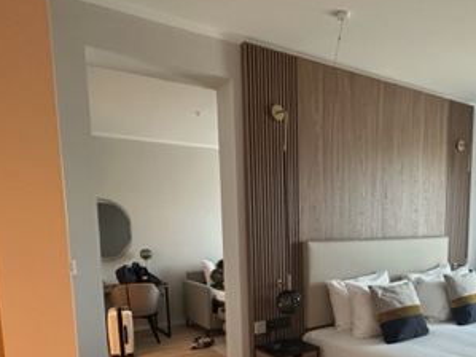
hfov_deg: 59.2
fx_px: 412
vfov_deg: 44.6
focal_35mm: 30
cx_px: 299
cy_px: 282
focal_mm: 2.22
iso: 400
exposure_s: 1/50
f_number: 2.2
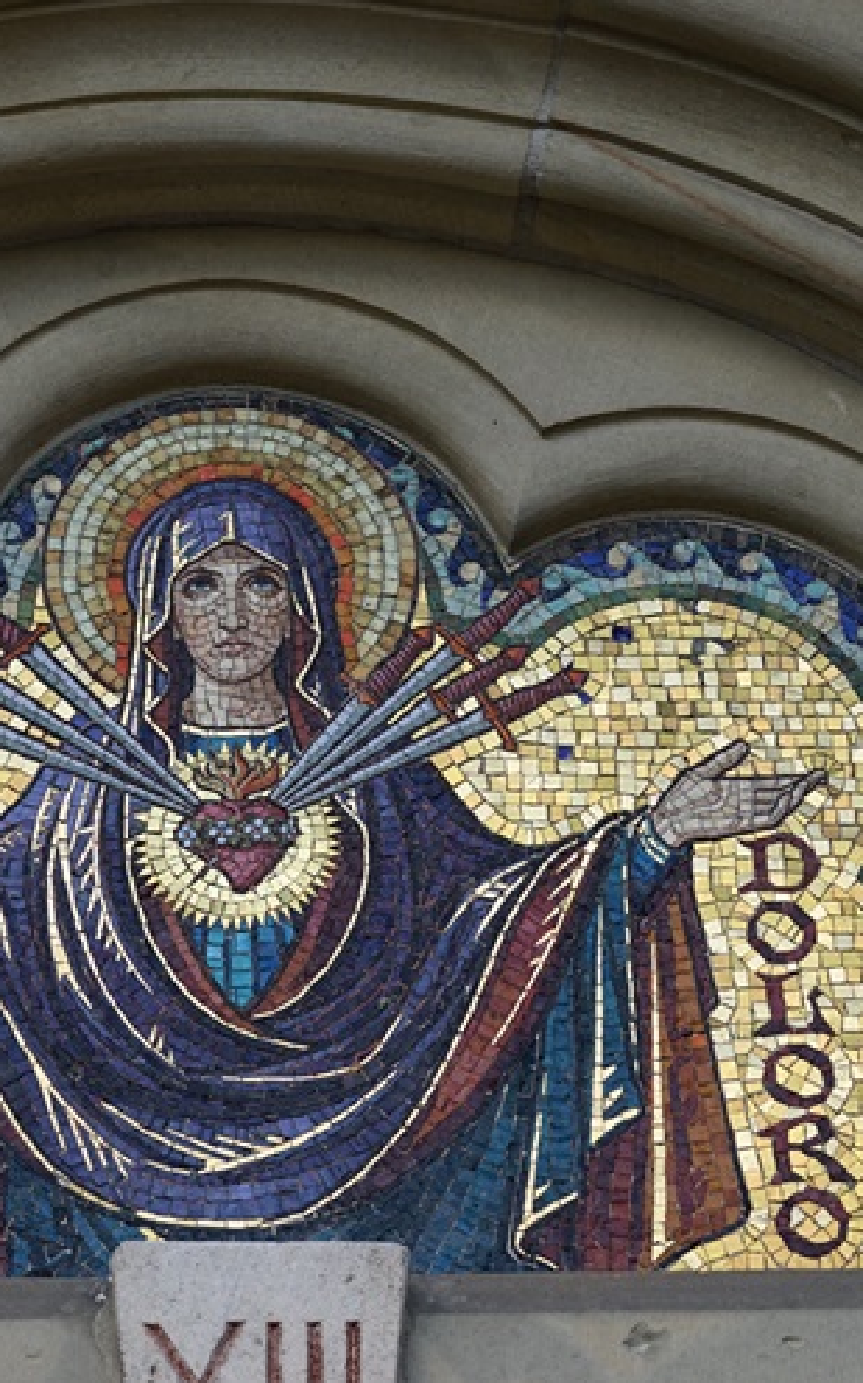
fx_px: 5235
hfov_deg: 9.4
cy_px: 693
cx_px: 226
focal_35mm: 139
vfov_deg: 15.0
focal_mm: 90
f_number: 5.6
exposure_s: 1/200
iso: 200
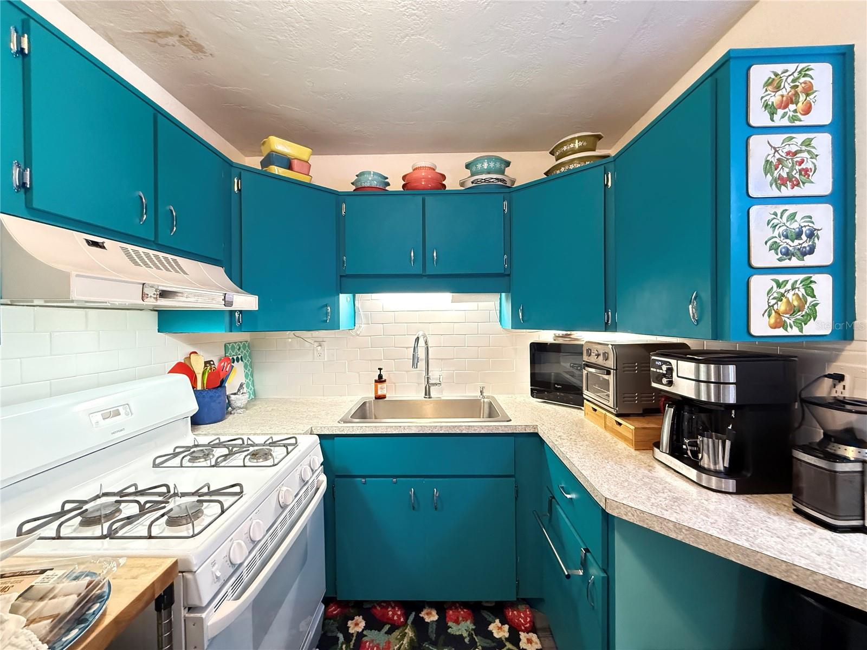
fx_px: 351
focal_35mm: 14
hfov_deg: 102.1
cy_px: 325
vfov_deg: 85.7
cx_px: 434
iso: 800
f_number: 2.2
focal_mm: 2.22
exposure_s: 1/60
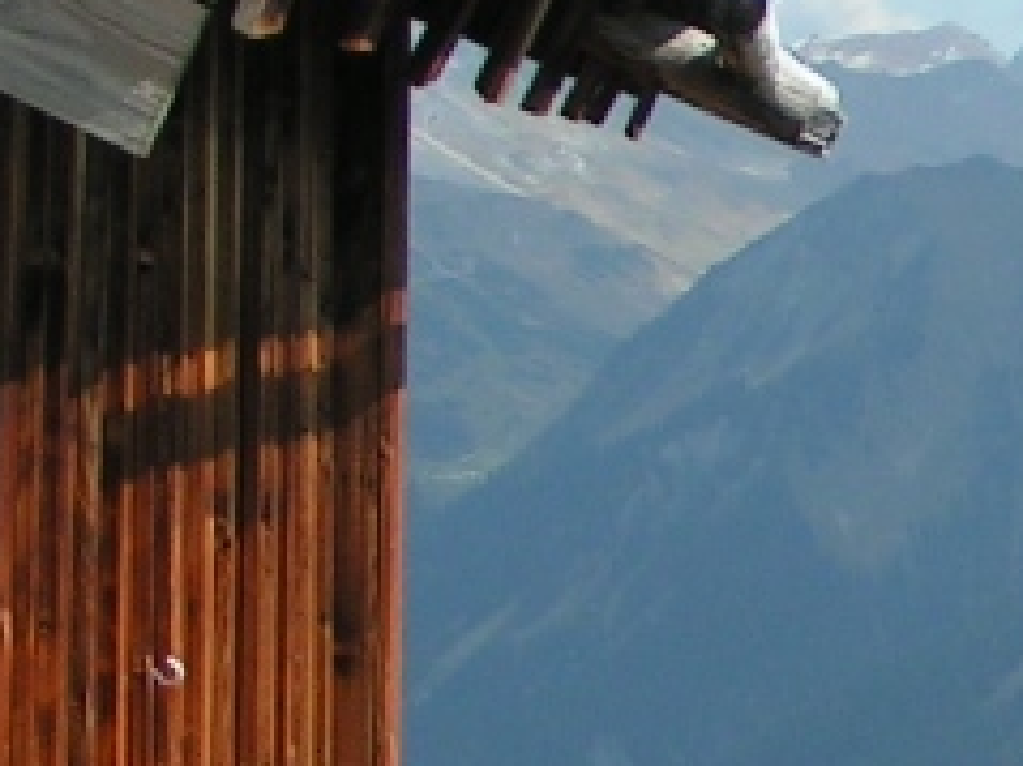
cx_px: 1695
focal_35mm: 193
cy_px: 672
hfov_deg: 9.8
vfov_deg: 7.7
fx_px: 5701
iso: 50
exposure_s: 1/320
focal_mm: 6.9
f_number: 5.6
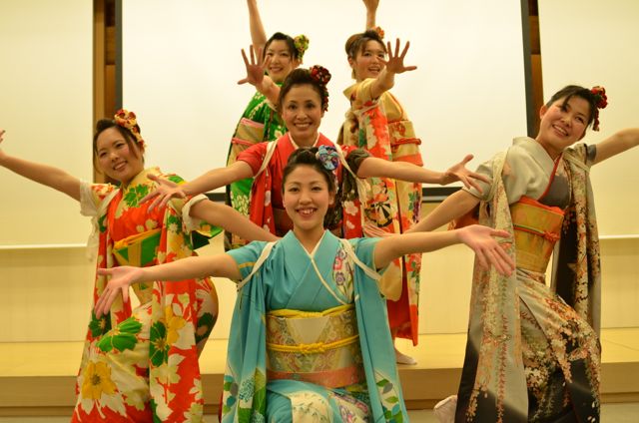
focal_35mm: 42
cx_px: 320
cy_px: 212
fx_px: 744
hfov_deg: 46.5
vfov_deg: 31.8
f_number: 2.8
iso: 800
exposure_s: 1/400
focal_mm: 28
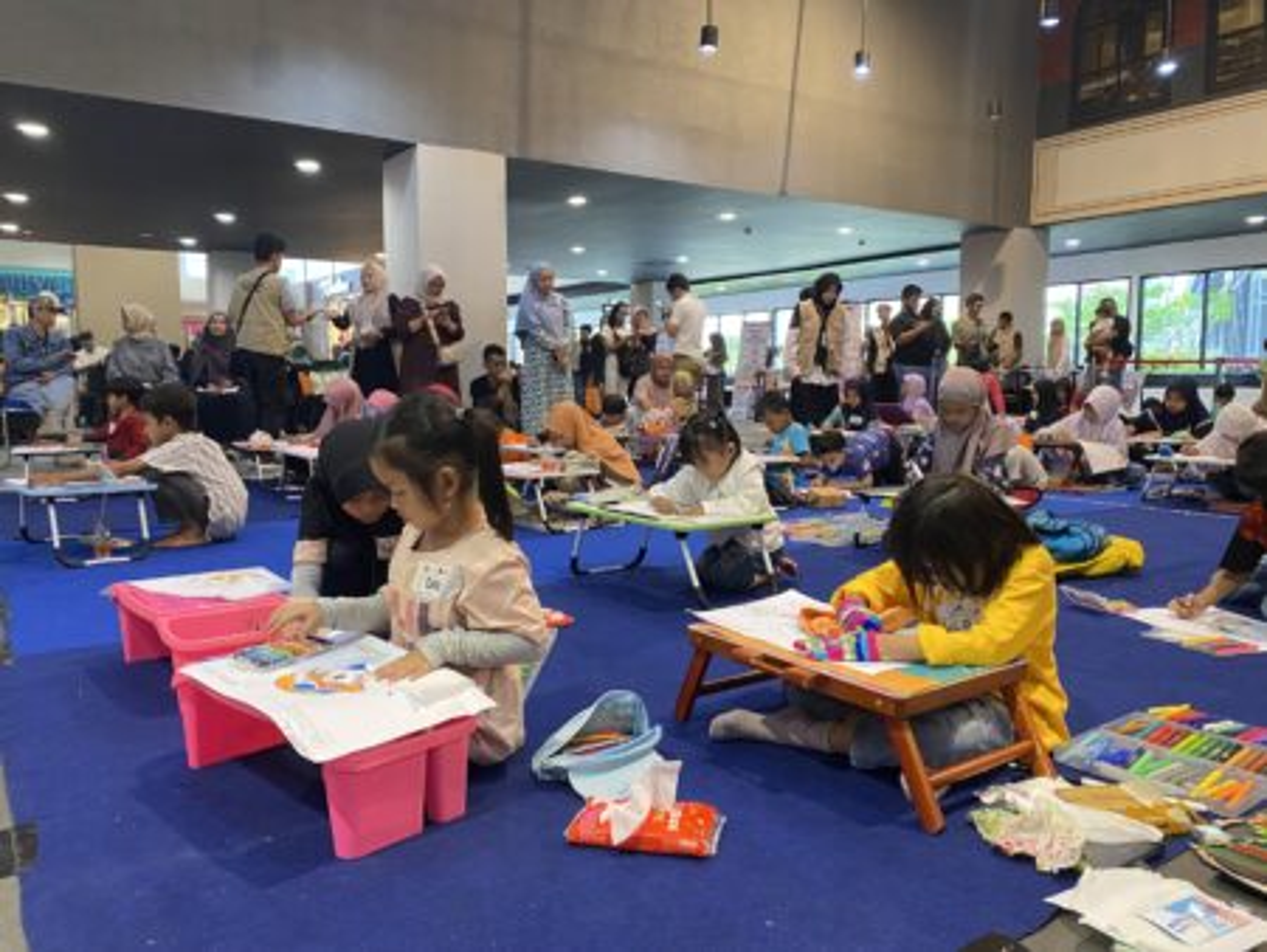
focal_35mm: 26
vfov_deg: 53.1
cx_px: 634
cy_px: 476
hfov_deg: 67.3
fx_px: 952
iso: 320
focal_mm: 4.25
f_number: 1.8
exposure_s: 1/50
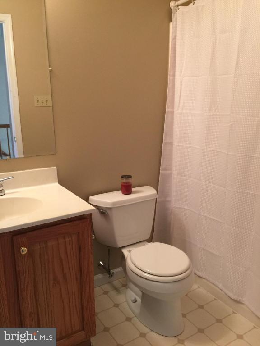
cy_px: 173
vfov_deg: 61.7
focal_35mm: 29
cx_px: 130
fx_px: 290
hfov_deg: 48.2
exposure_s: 1/15
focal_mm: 4.15
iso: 40
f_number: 2.2
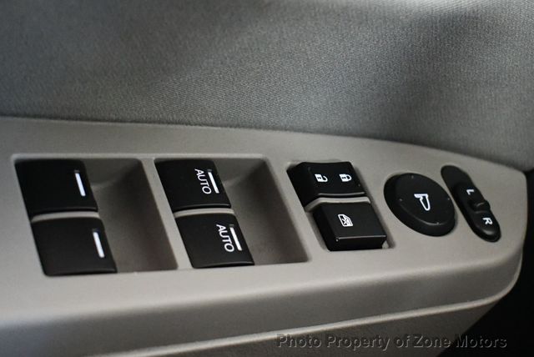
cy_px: 178
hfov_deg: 28.8
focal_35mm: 70
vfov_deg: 19.5
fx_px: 1039
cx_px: 267
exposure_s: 1/60
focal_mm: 35
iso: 7200
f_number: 4.5
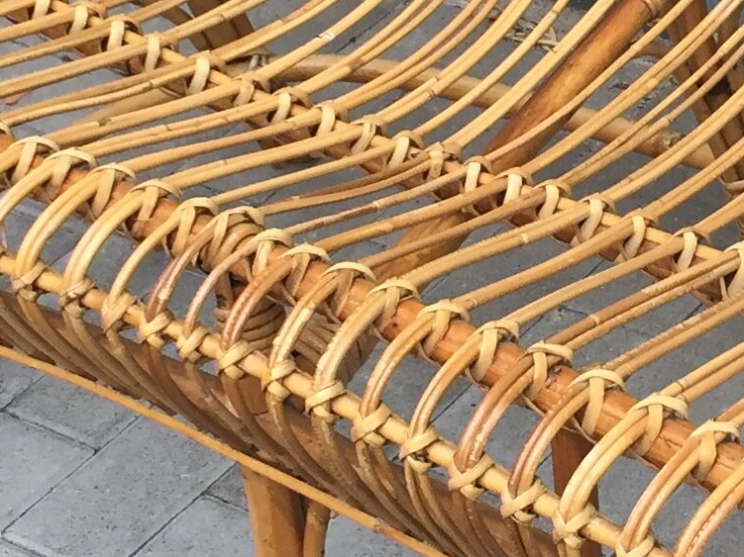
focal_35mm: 126
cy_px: 76
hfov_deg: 15.4
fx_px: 2708
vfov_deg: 11.7
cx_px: 742
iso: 32
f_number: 2.2
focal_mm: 4.15
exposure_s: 1/33
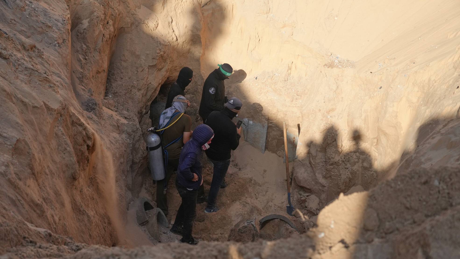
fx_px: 805
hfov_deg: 31.9
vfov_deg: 18.2
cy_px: 150
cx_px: 234
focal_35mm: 66
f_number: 4.5
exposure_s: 1/5000
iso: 1000
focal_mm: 62
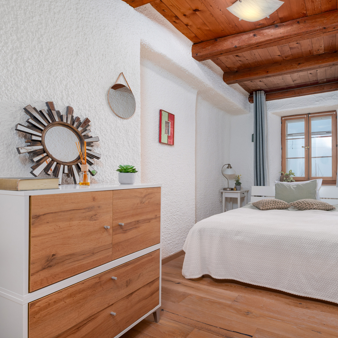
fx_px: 232
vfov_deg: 72.1
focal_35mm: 21
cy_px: 167
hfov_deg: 71.4
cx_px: 202
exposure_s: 1/125
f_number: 8
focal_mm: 16
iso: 400
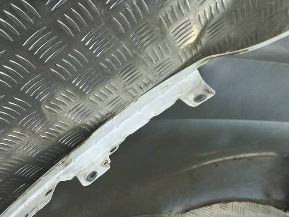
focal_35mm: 39
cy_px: 144
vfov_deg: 36.5
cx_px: 127
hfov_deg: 47.8
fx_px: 326
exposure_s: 1/50
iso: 64
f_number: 1.8
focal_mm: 4.6
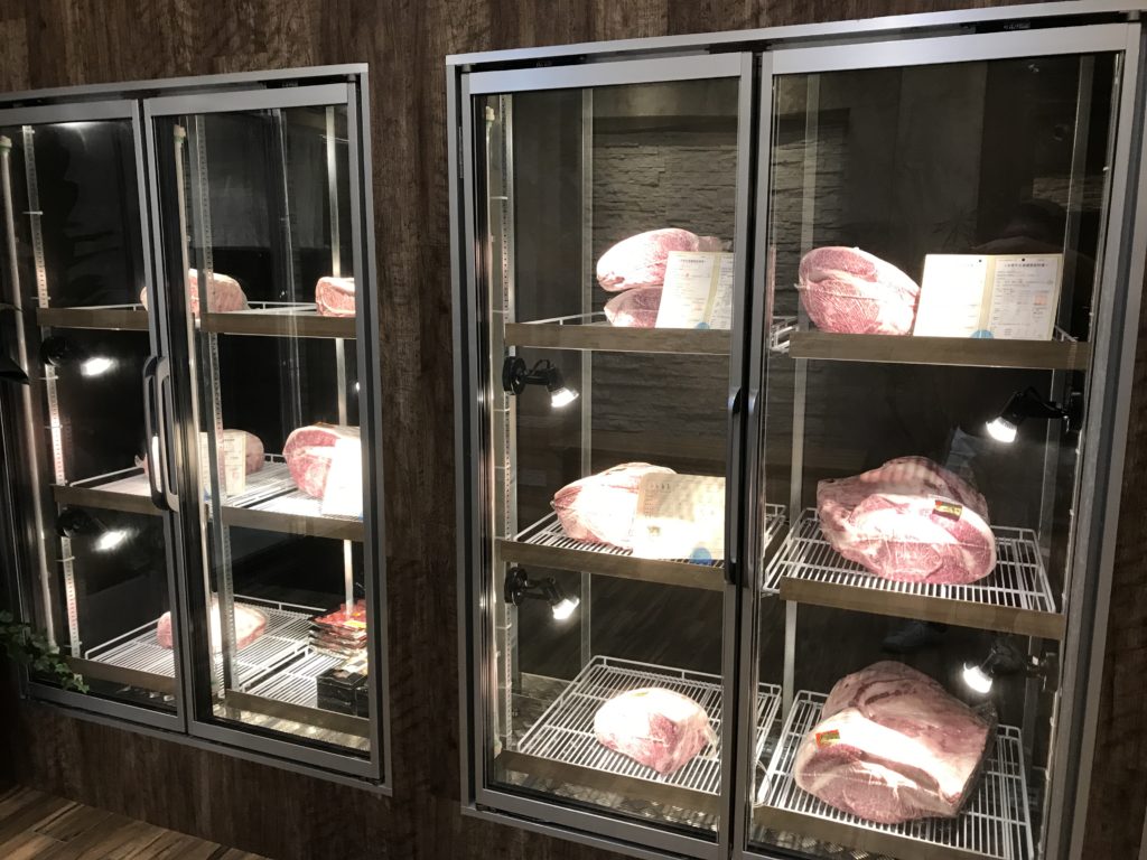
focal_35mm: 28
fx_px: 928
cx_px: 574
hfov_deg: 63.4
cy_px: 430
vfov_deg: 49.7
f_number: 1.8
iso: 40
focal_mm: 3.99
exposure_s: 1/24
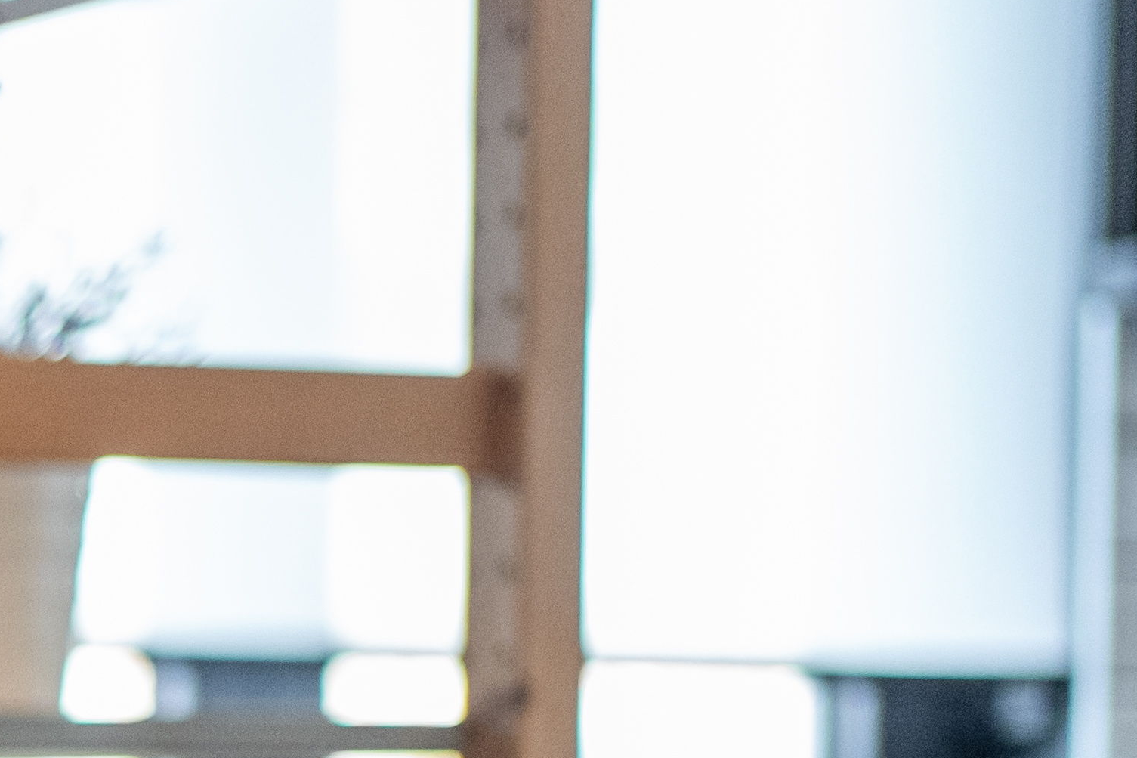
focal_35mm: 163
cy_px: 1223
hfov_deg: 11.7
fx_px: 5147
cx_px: -887
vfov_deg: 8.2
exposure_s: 1/640
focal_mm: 35
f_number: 1.8
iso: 1600
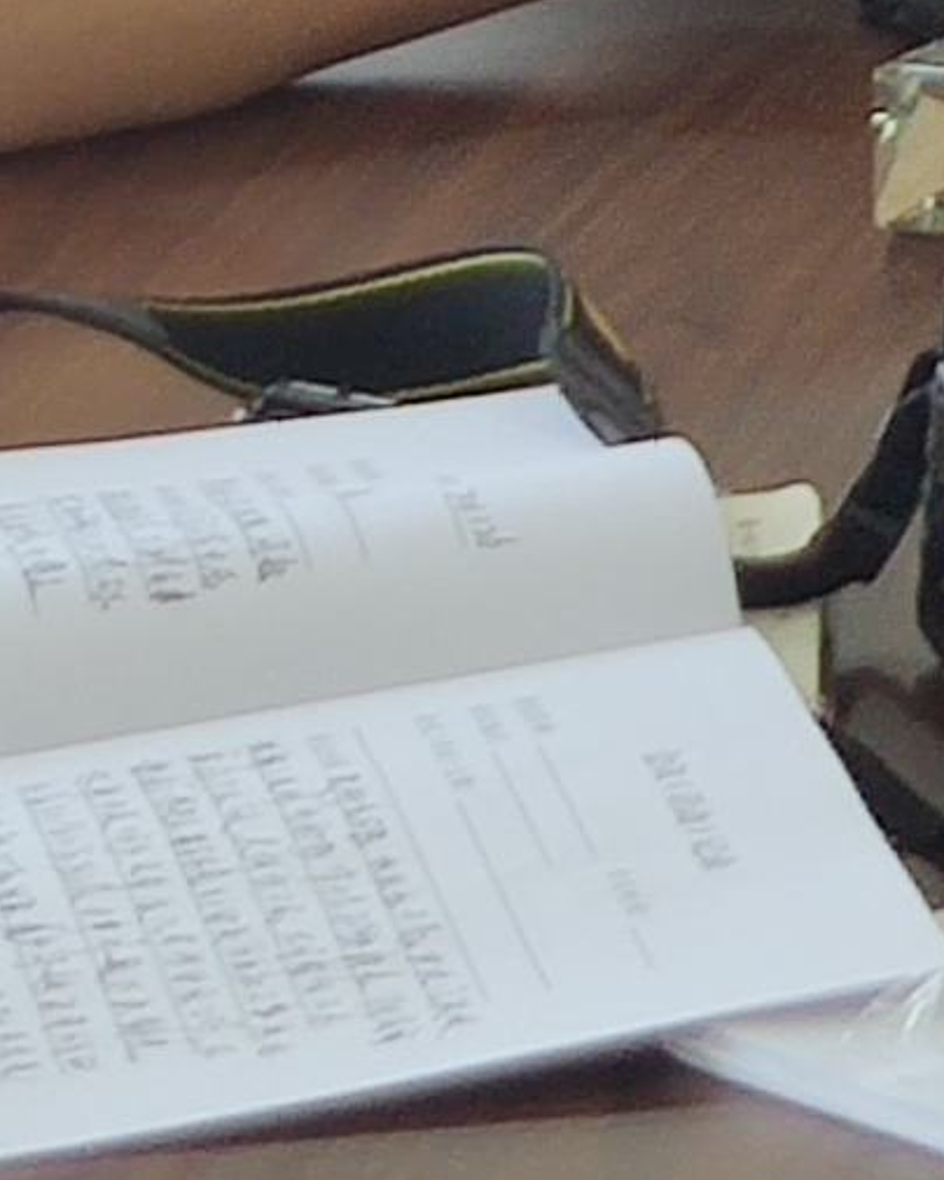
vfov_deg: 5.7
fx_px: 11350
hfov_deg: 4.5
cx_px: 3477
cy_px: -2017
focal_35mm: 325
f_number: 1.75
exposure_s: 1/100
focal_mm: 4.75
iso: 126
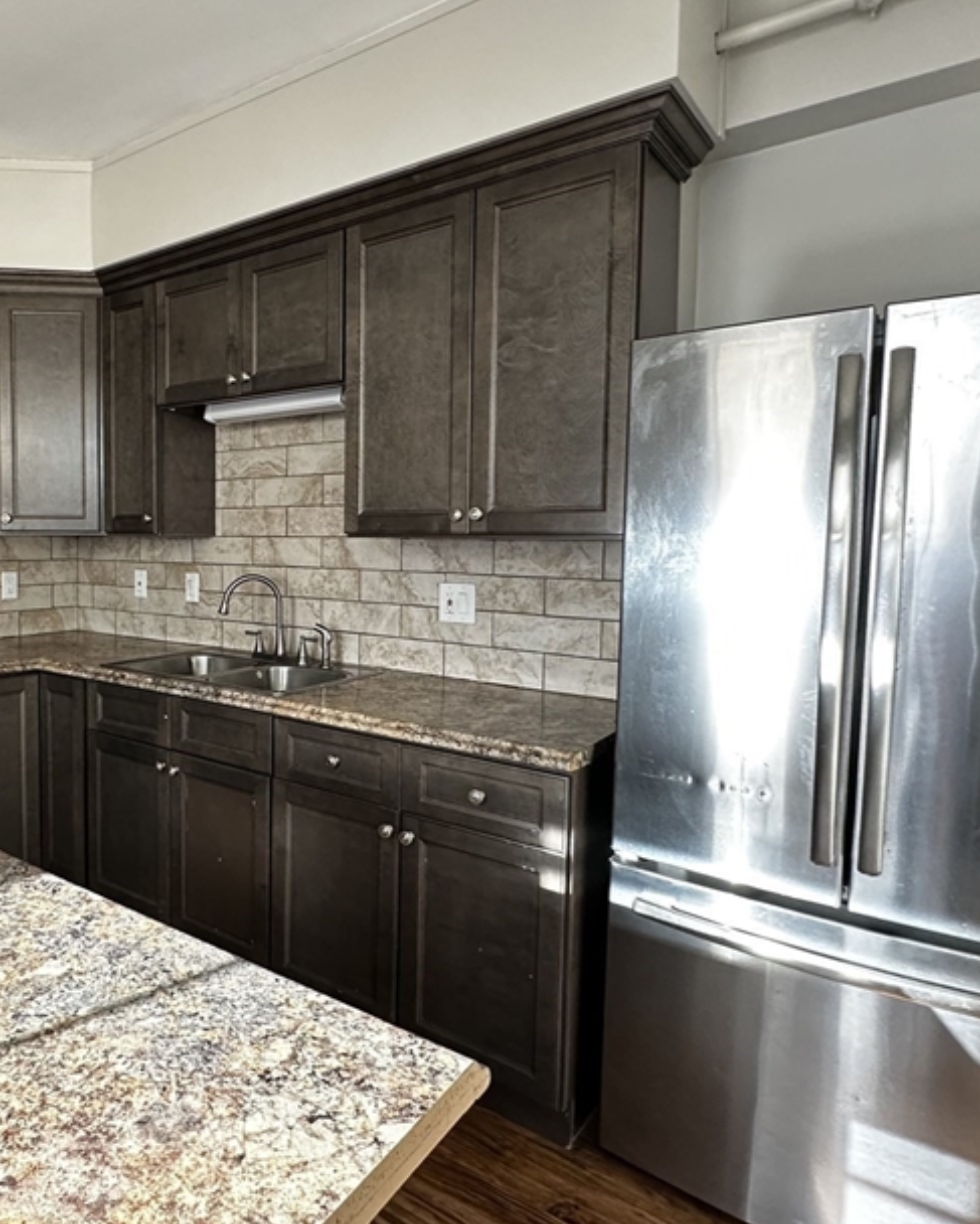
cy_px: 590
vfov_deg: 72.5
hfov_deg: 58.7
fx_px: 833
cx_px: 286
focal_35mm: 23
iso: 320
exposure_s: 1/72
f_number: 2.2
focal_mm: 2.22
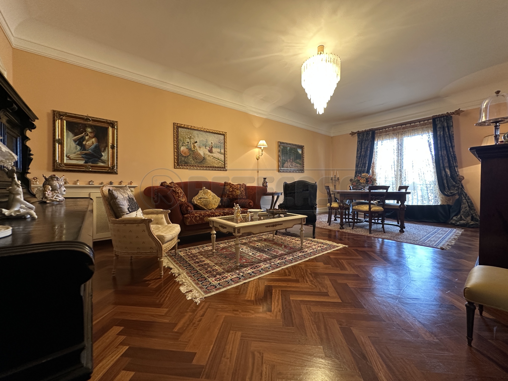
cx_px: 254
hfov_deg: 102.1
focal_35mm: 14
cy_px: 190
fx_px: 205
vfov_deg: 85.7
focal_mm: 2.22
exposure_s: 1/50
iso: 200
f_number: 2.2
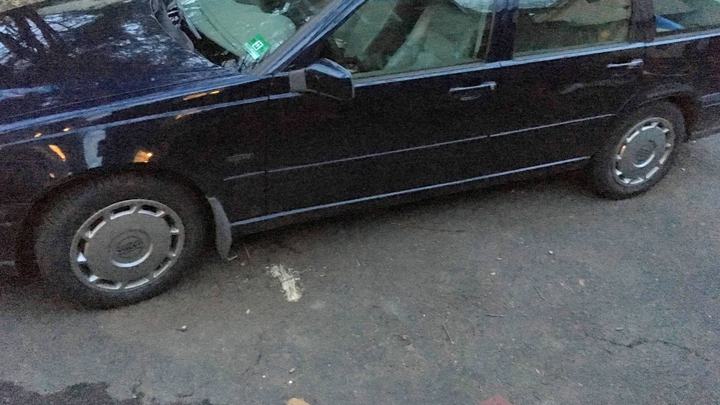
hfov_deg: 61.0
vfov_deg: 36.4
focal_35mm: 32
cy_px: 149
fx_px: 611
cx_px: 363
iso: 2000
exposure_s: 1/15
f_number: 2.2
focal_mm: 4.15
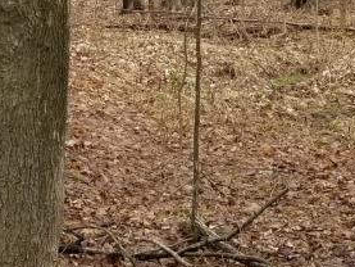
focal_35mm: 128
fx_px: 1313
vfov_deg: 11.3
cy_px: -65
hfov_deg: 15.1
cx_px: 6
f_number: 1.7
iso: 50
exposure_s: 1/248
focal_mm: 4.25
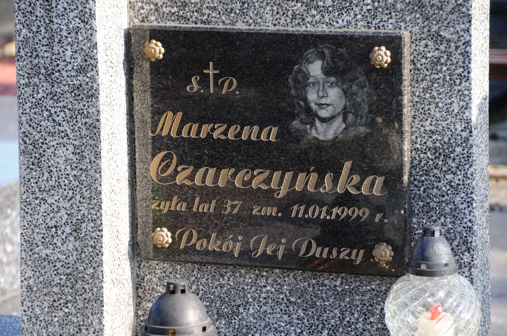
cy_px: 168
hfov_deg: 10.6
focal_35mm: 195
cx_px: 254
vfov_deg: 7.0
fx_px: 2743
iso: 320
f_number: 7.1
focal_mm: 130
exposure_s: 1/320
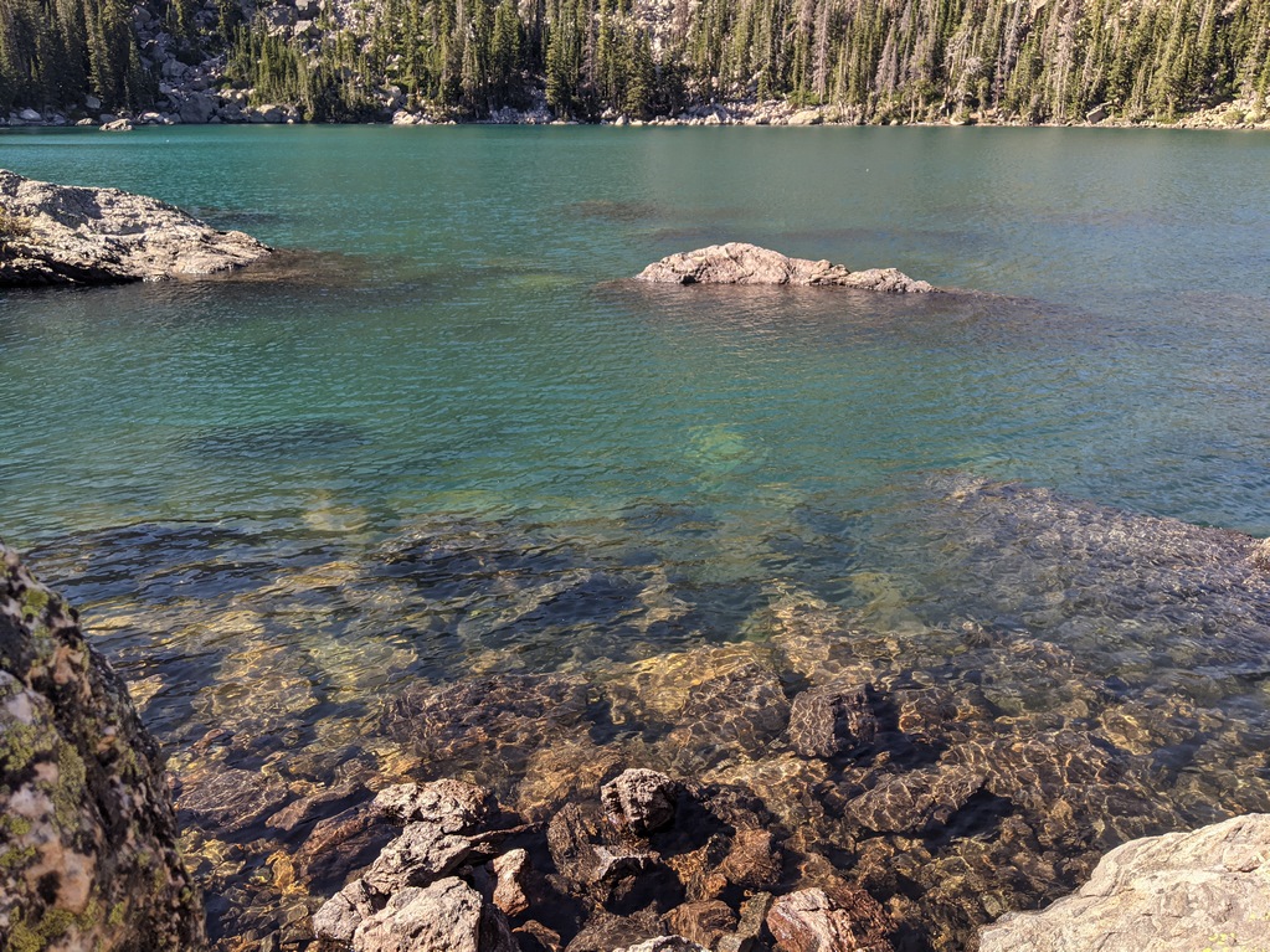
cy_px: 476
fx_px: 990
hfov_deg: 65.3
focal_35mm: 27
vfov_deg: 51.3
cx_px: 635
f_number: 1.8
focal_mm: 4.44
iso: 47
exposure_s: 1/870
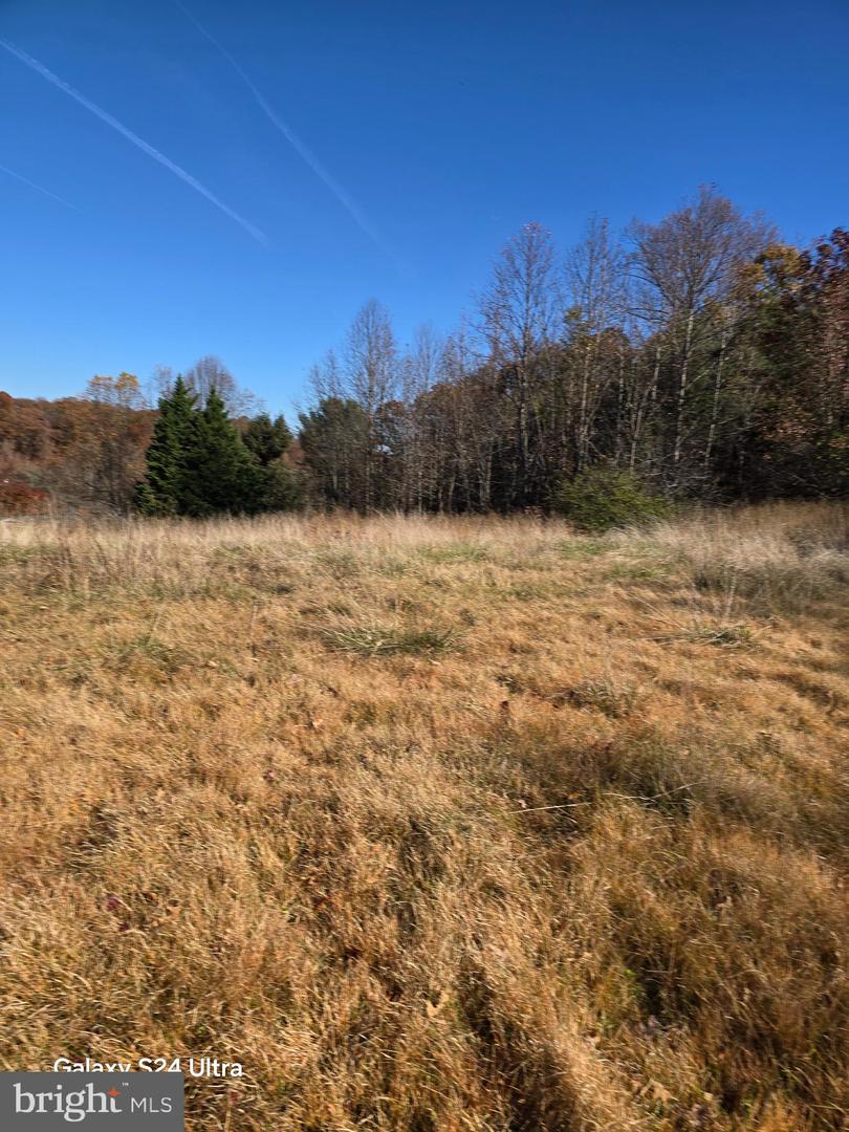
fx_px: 752
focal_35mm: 23
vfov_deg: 73.9
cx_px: 424
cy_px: 566
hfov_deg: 58.9
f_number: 1.7
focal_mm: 6.3
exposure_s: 1/955
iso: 12
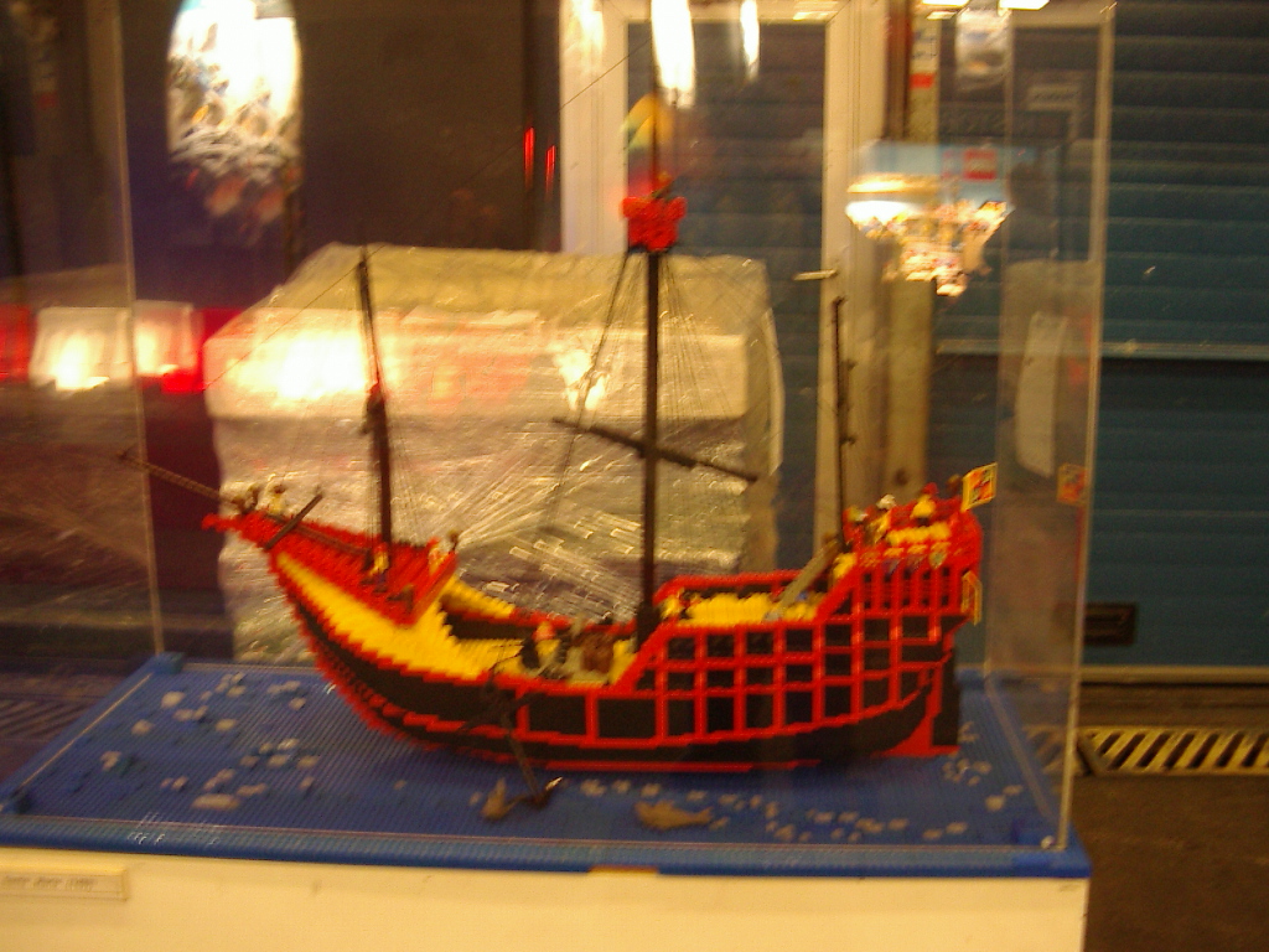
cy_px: 476
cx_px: 634
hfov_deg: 49.0
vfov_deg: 37.7
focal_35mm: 38
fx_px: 1393
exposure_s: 1/4
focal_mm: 5.8
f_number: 2.6
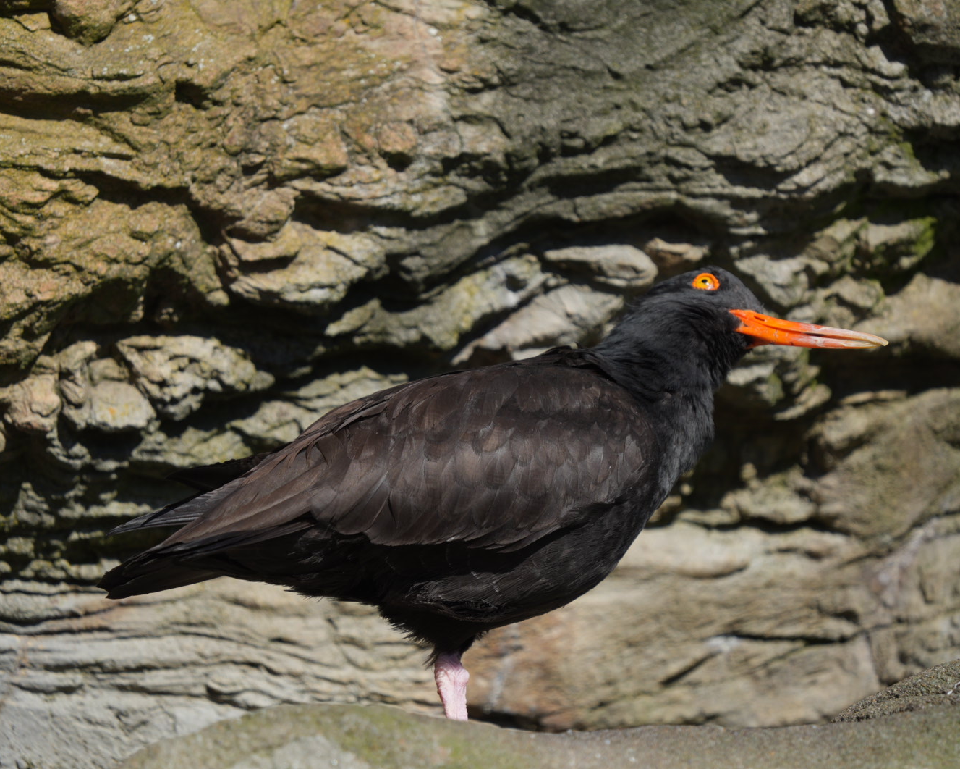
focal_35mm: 686
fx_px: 19494
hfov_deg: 2.8
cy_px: 385
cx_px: 523
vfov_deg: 2.3
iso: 125
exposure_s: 1/400
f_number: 6.3
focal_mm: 600
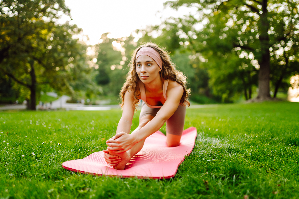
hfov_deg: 54.4
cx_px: 150
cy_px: 100
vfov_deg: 37.9
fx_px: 291
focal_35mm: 35
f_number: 1.4
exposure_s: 1/800
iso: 250
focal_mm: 35
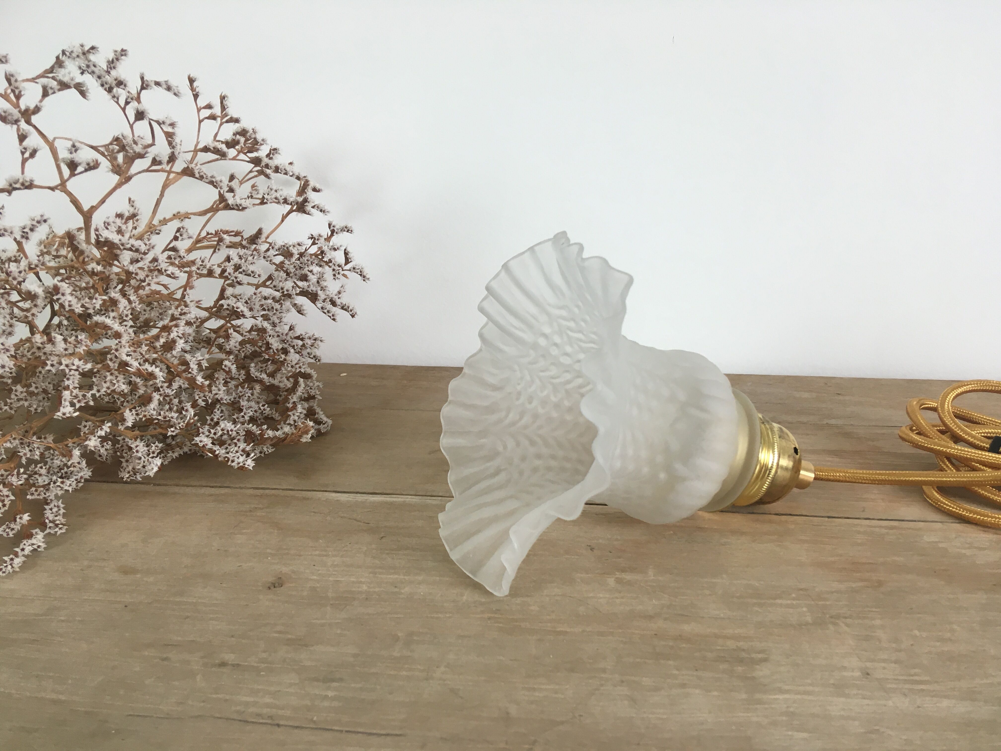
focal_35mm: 29
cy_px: 376
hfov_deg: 61.7
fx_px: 839
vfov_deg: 48.2
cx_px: 500
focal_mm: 4.15
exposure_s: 1/33
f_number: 2.2
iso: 64
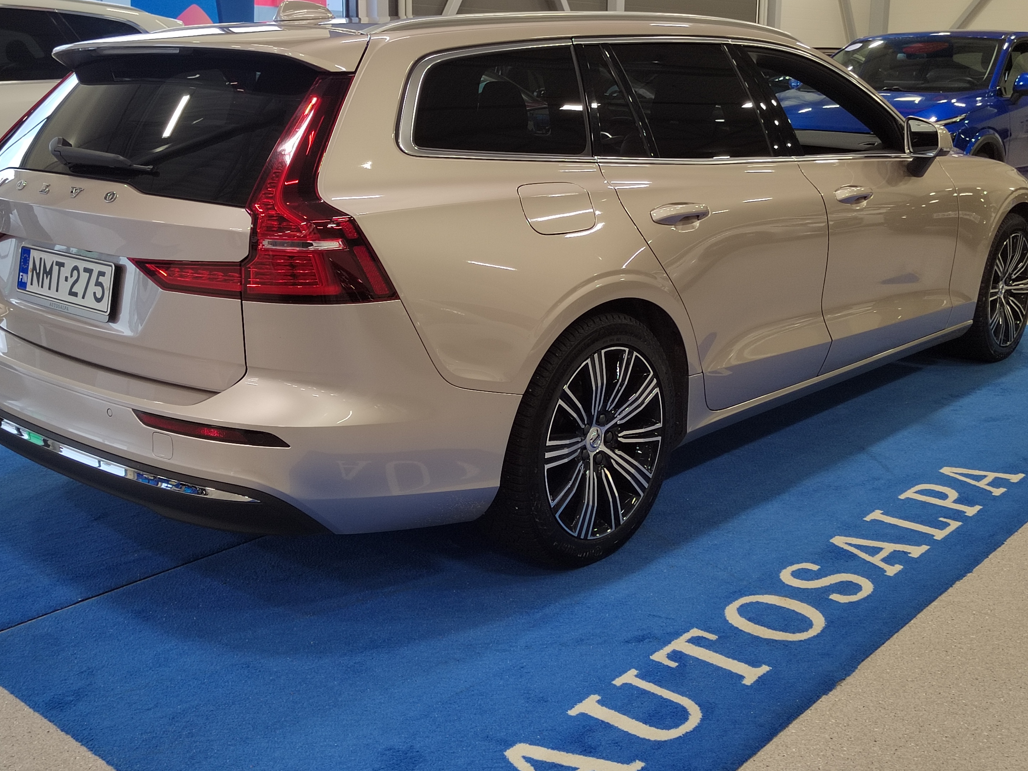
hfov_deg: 49.0
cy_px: 289
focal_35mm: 38
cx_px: 513
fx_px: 1128
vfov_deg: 37.5
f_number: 1.9
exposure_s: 1/100
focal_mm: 5.52
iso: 281
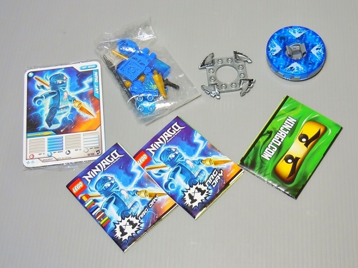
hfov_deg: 42.1
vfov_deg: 32.2
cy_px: 134
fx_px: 465
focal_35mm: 45
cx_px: 179
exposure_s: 1/8
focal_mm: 8.1
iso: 100
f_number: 3.8
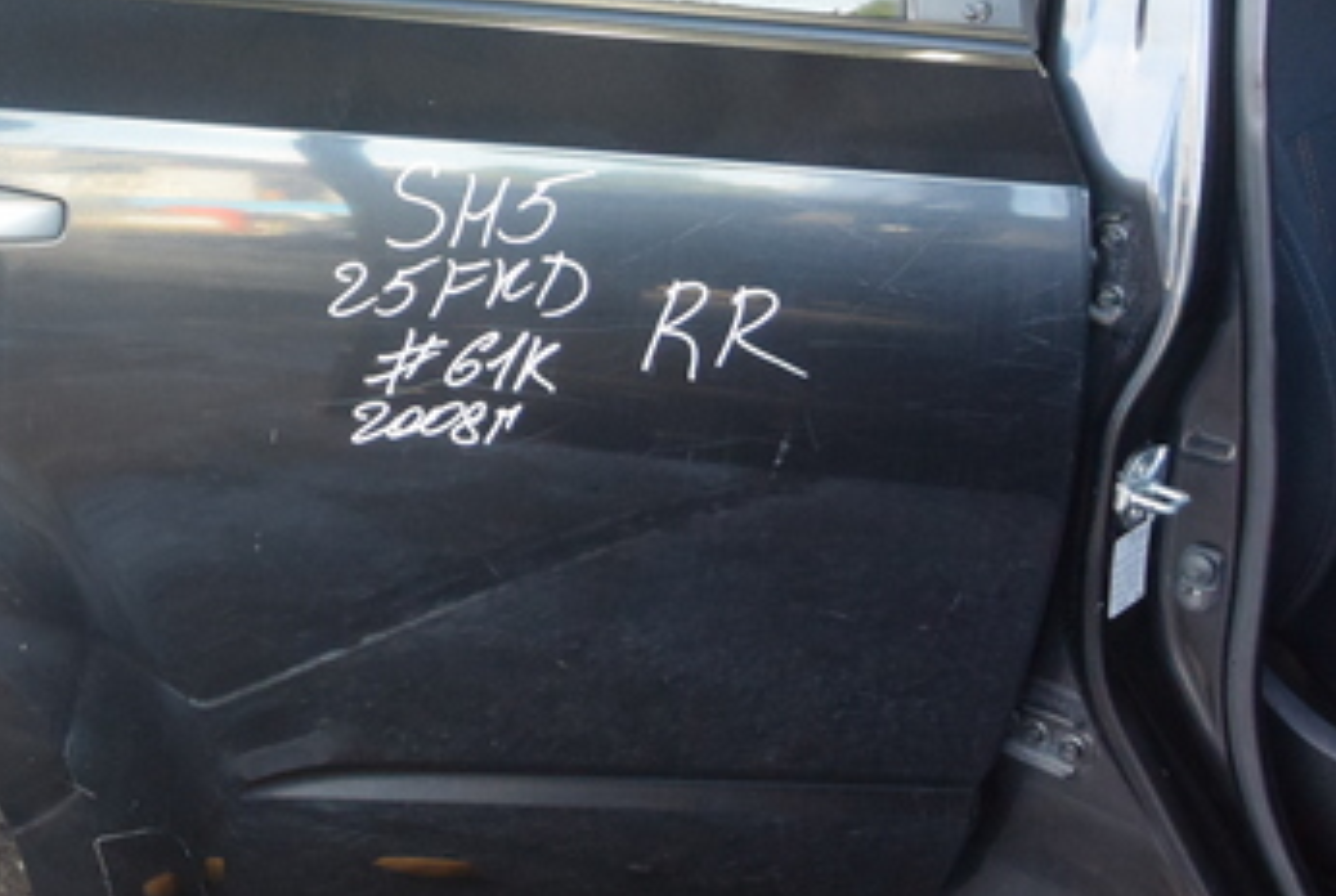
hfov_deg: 27.8
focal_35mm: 67
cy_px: 64
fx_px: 2491
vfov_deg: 19.9
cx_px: -85
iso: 800
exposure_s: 1/125
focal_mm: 11
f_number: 3.5
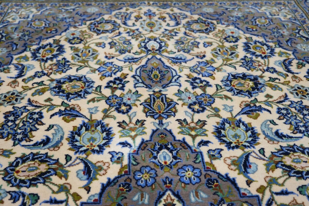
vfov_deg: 32.6
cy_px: 103
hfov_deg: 47.4
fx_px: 352
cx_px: 154
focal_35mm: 41
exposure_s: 1/40
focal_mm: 27.5
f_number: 4
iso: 1600
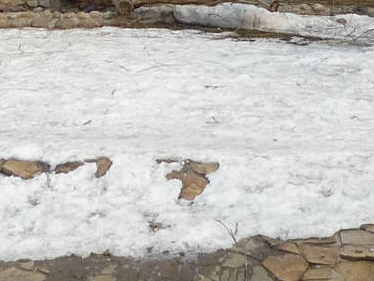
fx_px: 1534
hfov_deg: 13.8
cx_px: 95
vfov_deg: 10.2
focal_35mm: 142
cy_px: -111
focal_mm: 5.5
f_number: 2.8
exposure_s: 1/500
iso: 100
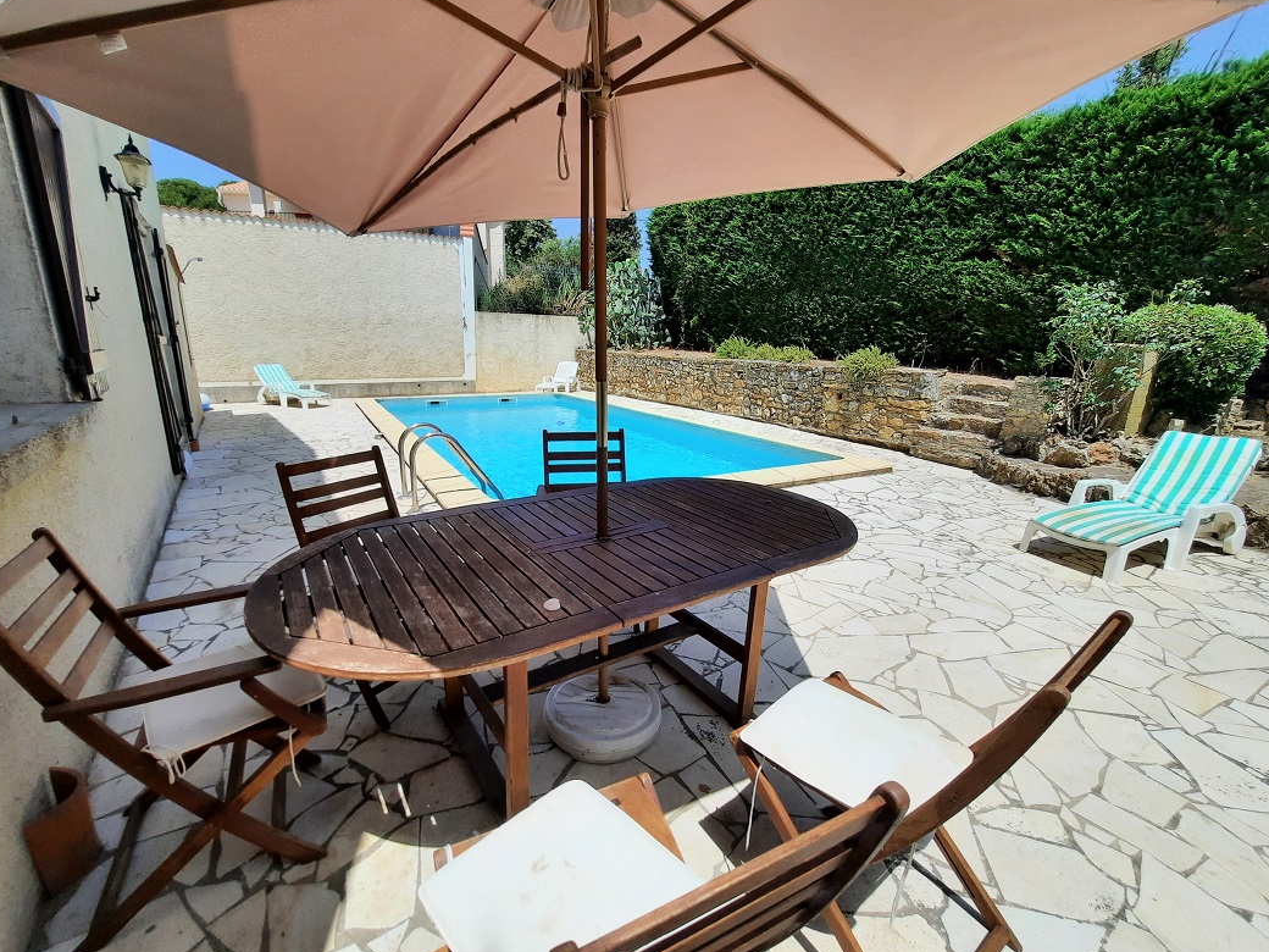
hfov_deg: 102.0
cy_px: 485
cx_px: 615
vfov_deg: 85.7
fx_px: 513
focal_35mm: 14
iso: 40
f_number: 2.2
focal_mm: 1.74
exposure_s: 1/2481
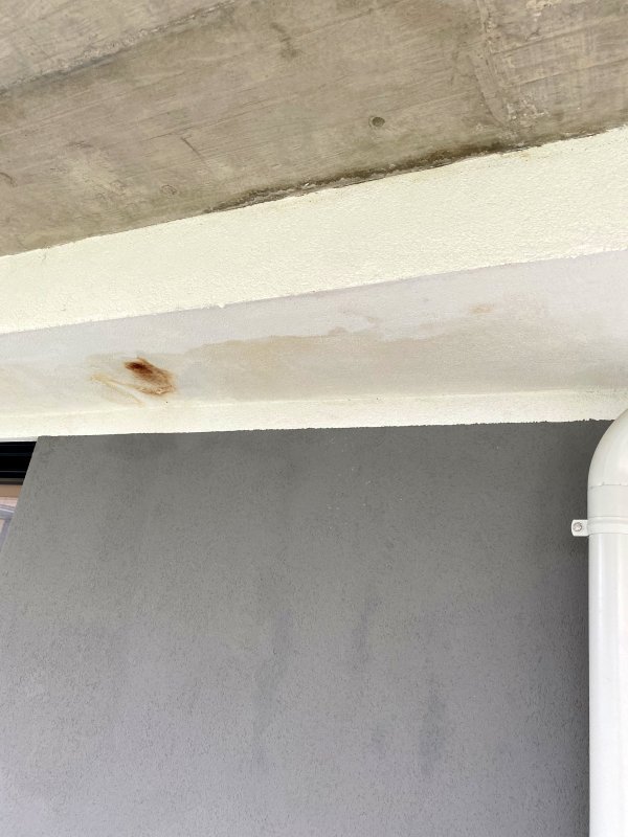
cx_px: 314
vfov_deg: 67.3
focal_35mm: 26
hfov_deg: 53.1
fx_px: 629
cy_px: 418
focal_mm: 4.25
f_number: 1.8
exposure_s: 1/100
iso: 125
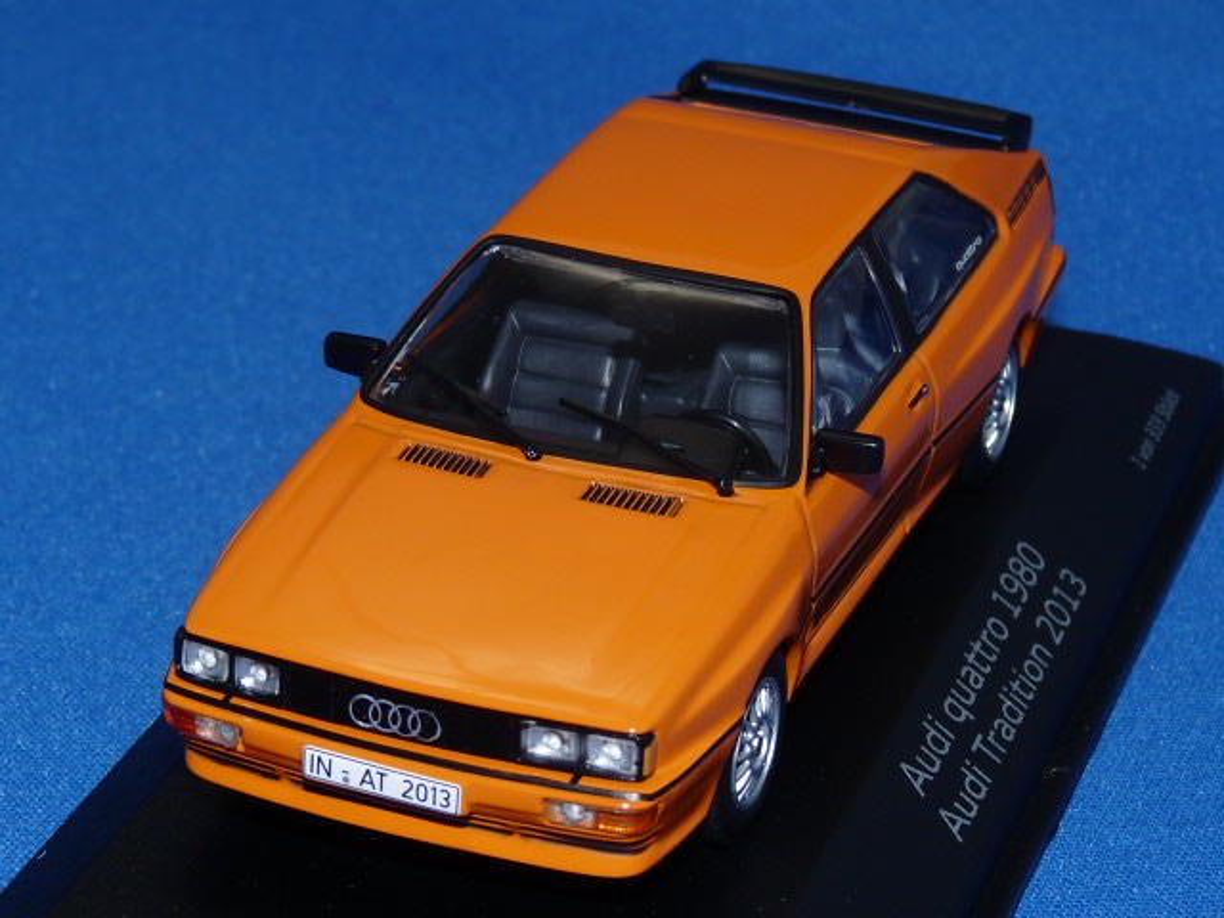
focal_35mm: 115
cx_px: 612
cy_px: 459
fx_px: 4066
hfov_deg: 17.1
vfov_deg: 12.9
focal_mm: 11.5
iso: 100
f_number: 4
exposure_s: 1/125
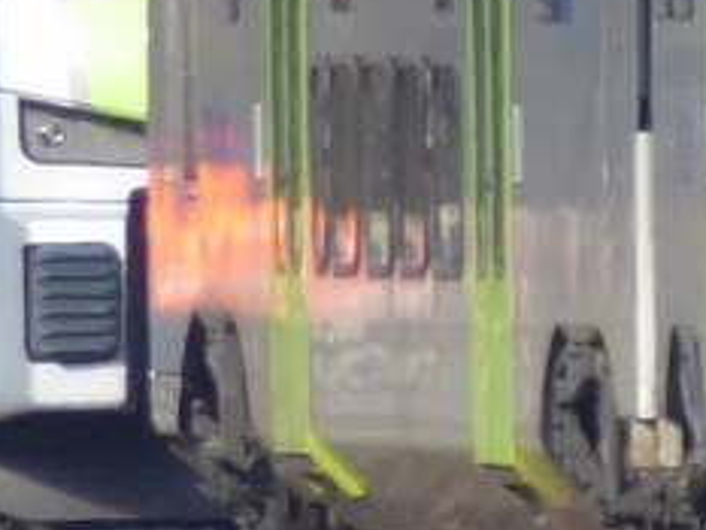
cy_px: -277
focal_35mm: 3709
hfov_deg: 0.5
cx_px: 1376
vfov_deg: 0.4
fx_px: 75685
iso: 125
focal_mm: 129
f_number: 6.4
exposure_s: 1/125
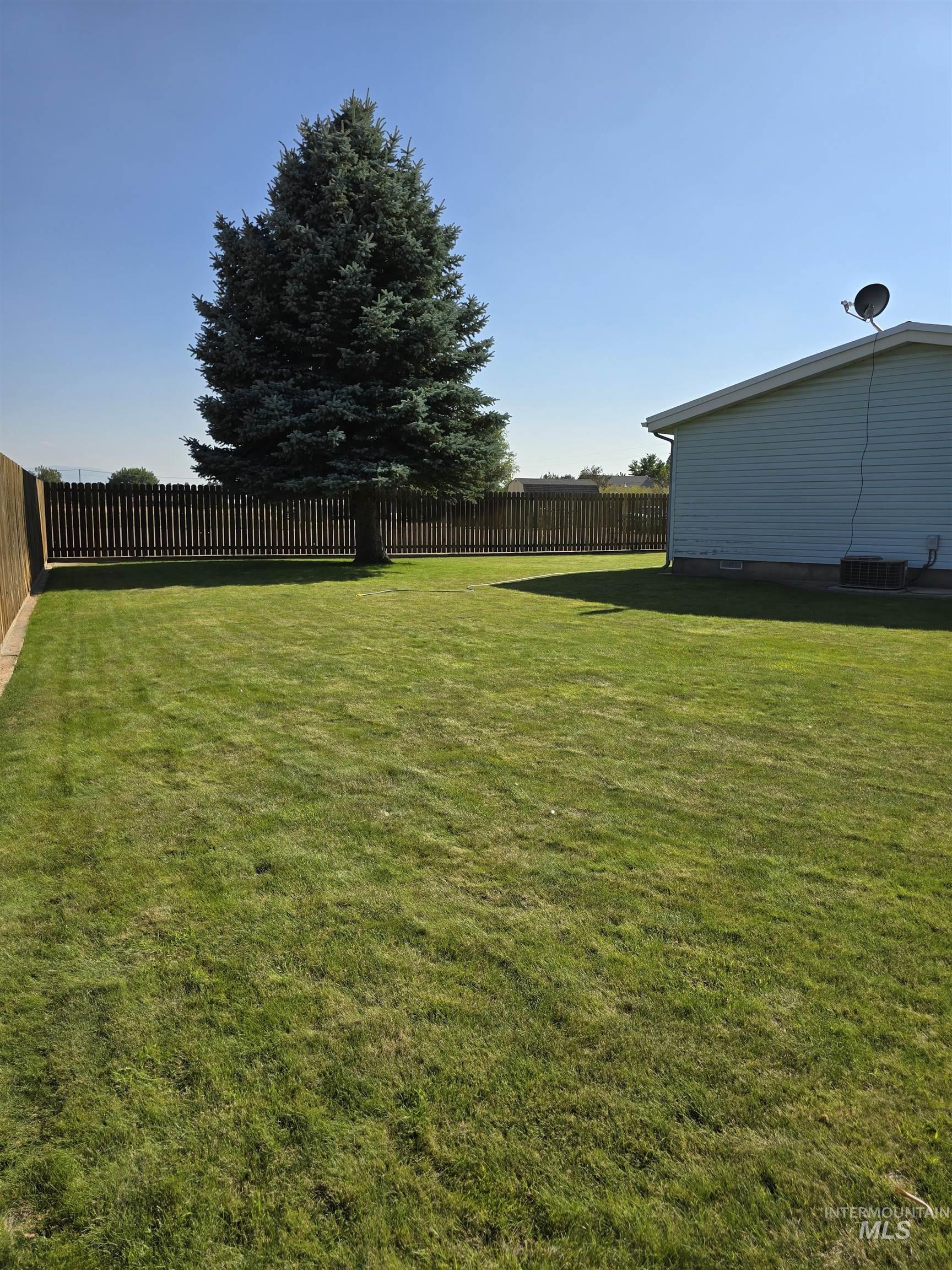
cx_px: 476
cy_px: 635
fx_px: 843
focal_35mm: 23
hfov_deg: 58.9
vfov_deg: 73.9
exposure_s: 1/1036
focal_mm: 6.3
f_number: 1.7
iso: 12
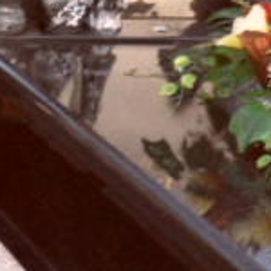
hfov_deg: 10.8
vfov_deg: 12.0
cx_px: -313
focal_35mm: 145
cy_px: 177
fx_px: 1284
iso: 100
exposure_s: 1/90
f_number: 3.2
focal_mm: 3.9
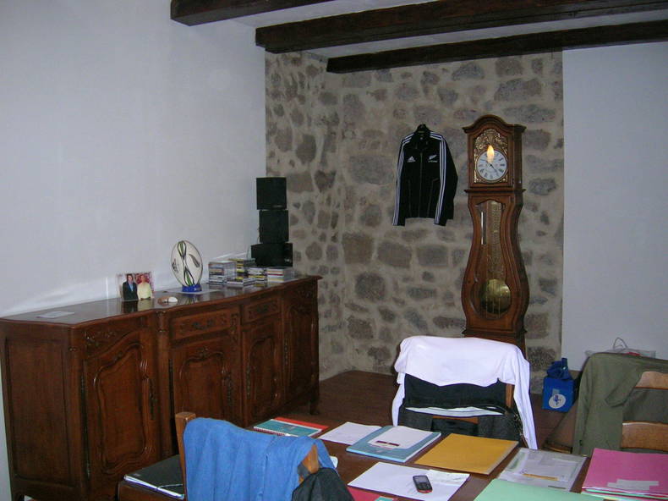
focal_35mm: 35
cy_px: 250
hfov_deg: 52.6
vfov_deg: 40.7
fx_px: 675
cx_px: 334
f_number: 2.8
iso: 200
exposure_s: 1/60.1
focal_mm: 5.4
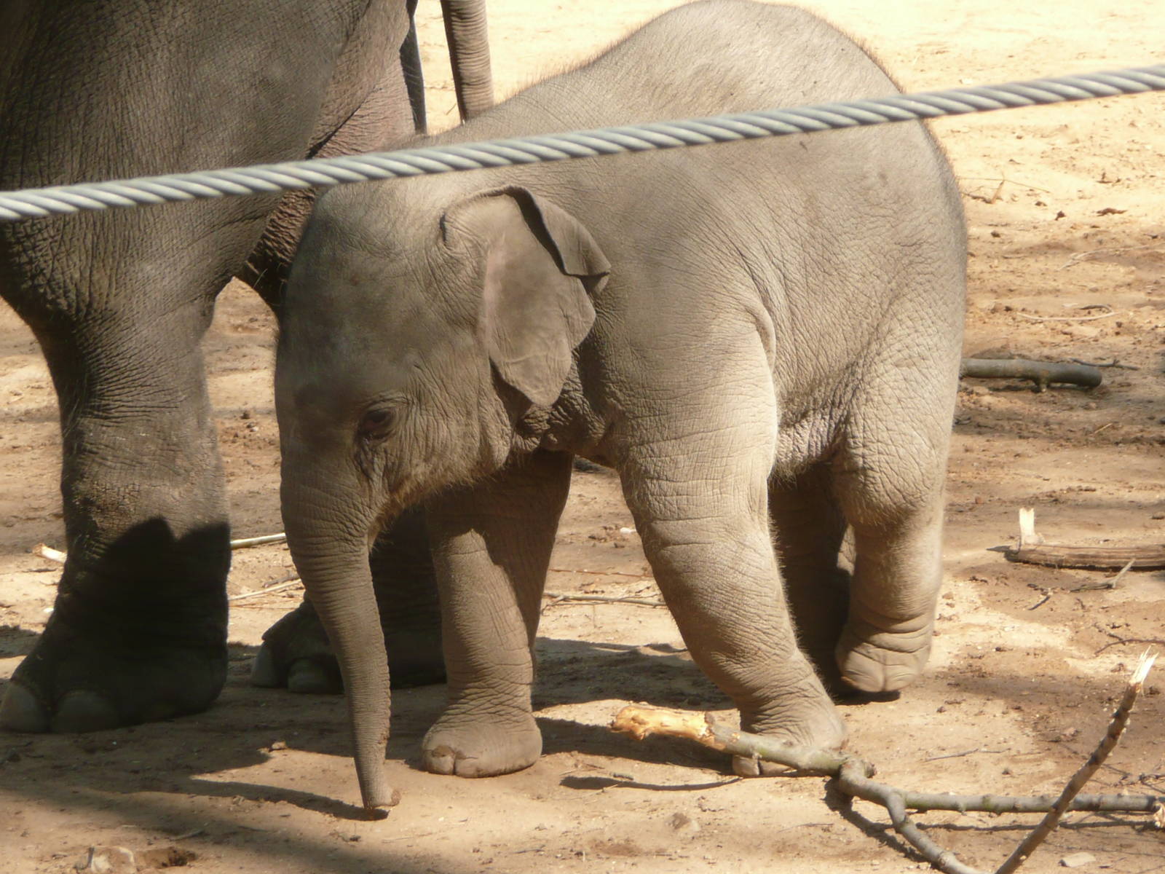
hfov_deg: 7.5
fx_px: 8919
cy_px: 437
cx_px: 582
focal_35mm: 265
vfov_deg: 5.6
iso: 100
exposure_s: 1/160
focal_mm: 29.2
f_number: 4.8
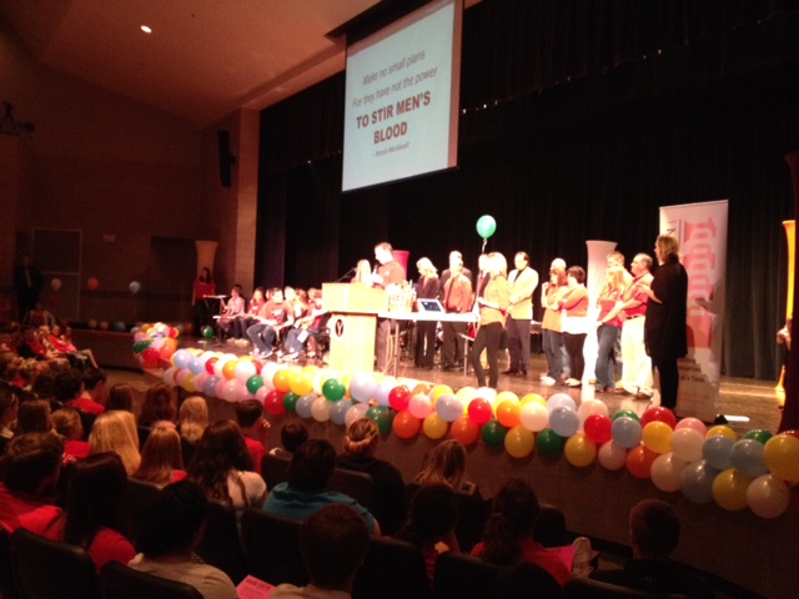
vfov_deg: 40.7
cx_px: 400
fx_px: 808
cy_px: 300
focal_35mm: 35
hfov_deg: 52.6
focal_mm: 4.28
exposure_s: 1/15
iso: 400
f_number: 2.4
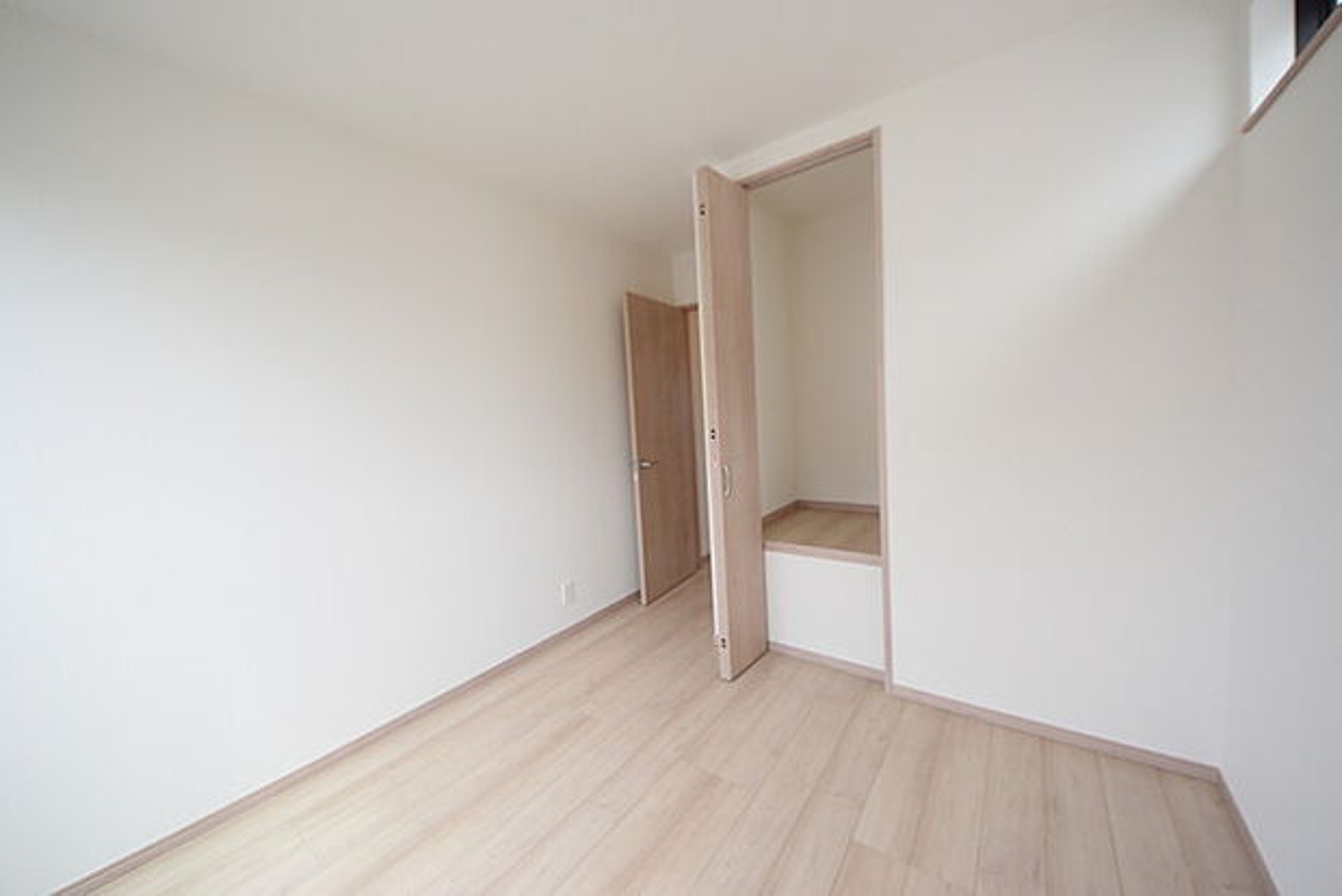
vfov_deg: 90.1
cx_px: 671
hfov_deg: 112.6
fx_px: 448
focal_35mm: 12
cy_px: 448
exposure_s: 1/100
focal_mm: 8
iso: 400
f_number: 5
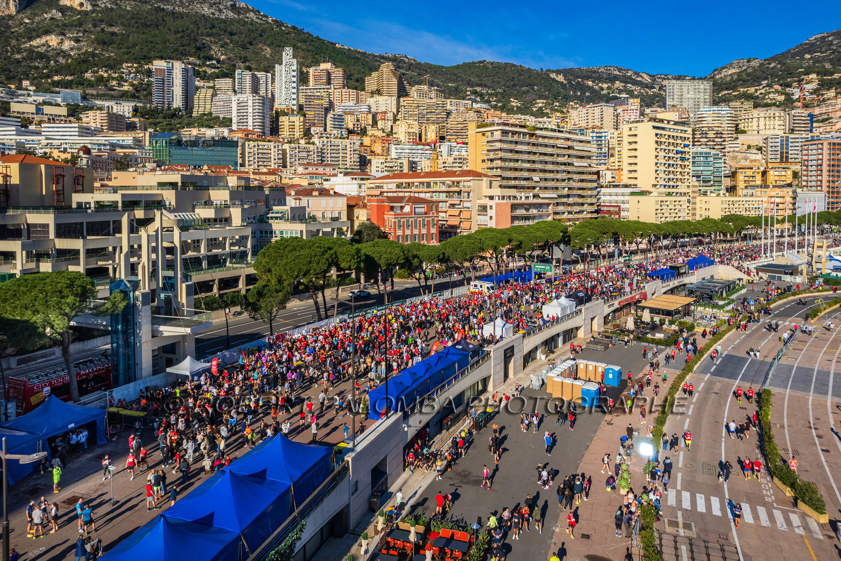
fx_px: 514
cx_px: 420
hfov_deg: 78.6
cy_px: 280
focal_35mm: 22
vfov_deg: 57.2
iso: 100
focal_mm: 8.4
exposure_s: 1/2500
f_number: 2.8
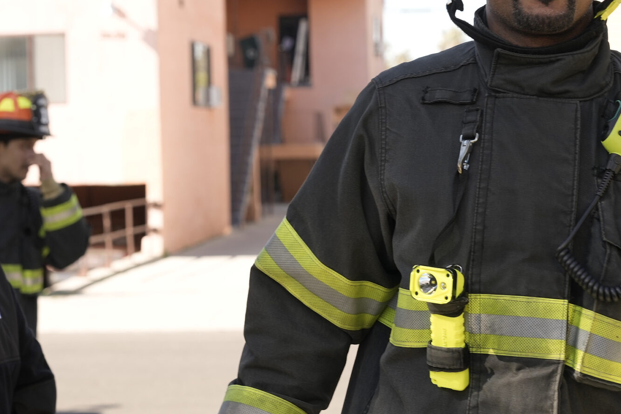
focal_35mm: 110
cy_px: 98
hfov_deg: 18.6
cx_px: 332
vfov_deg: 12.4
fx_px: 1898
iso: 250
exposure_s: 1/320
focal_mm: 57
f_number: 5
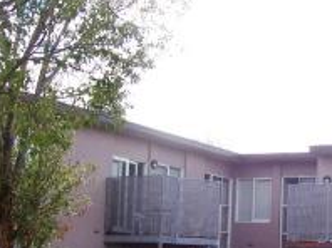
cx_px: 252
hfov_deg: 25.1
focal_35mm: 77
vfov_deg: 18.6
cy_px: 245
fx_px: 738
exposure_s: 1/250
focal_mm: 5.6
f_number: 5.6
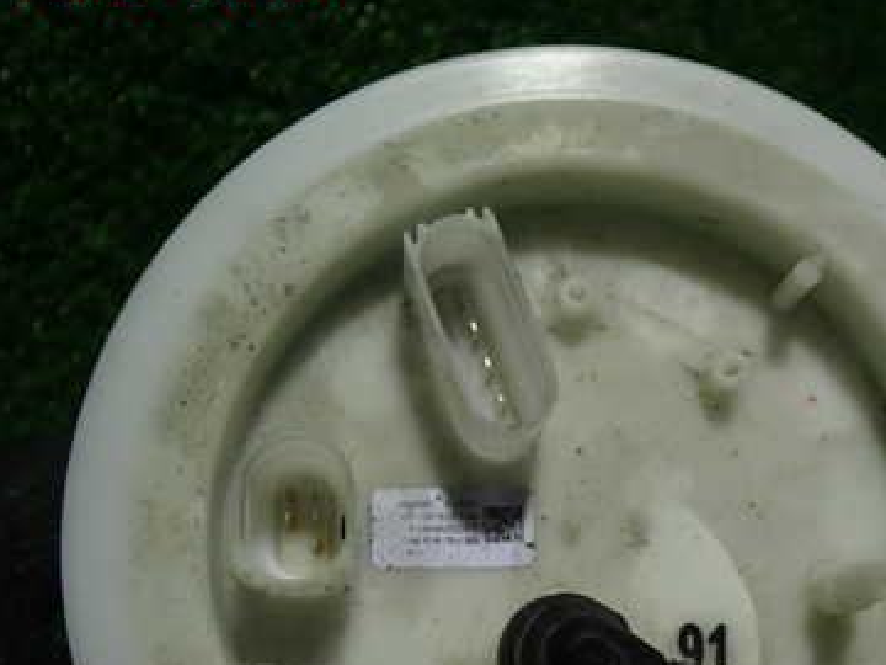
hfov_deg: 37.7
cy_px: 502
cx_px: 610
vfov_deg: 28.7
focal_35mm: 50
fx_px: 1280
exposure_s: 1/60
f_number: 2.3
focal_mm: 5.4
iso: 100
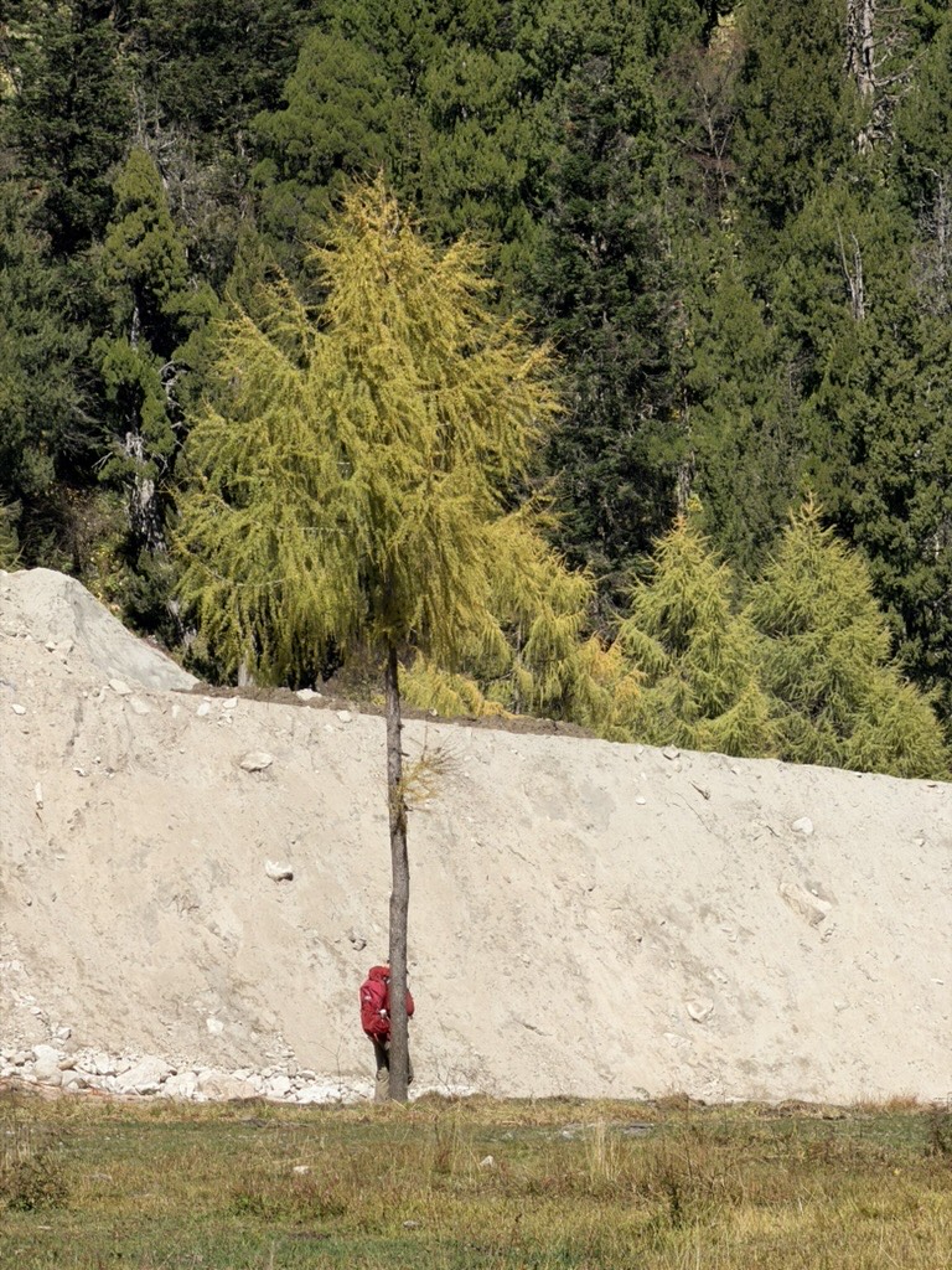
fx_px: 7334
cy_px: 635
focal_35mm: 200
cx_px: 476
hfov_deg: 7.4
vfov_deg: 9.9
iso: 16
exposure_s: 1/755
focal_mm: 16.89
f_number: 2.8
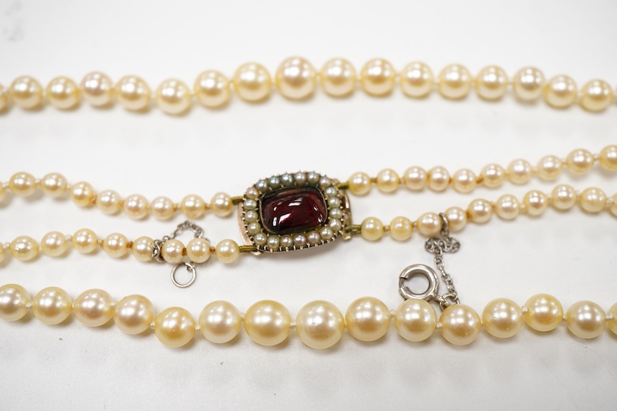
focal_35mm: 45
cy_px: 206
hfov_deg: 43.6
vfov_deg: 29.9
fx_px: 771
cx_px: 308
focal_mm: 30
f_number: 9
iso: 1250
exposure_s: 1/125
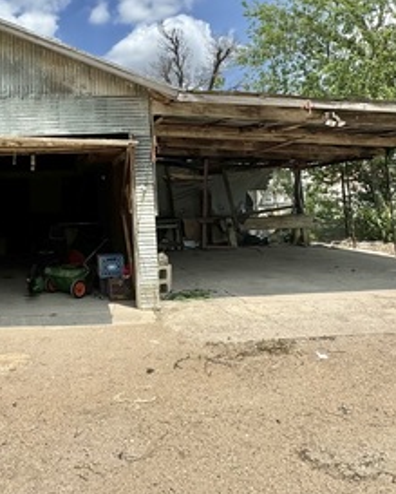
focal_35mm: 32
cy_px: 163
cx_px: 98
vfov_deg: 54.4
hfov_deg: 44.3
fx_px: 468
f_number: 2.2
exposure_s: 1/1832
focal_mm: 2.22
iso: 50
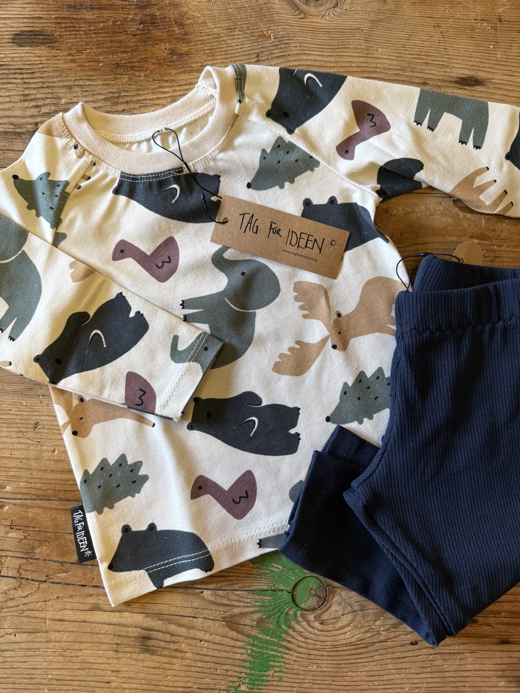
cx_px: 260
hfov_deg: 56.8
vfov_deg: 71.6
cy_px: 346
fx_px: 481
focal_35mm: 24
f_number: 1.78
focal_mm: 6.76
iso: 250
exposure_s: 1/60
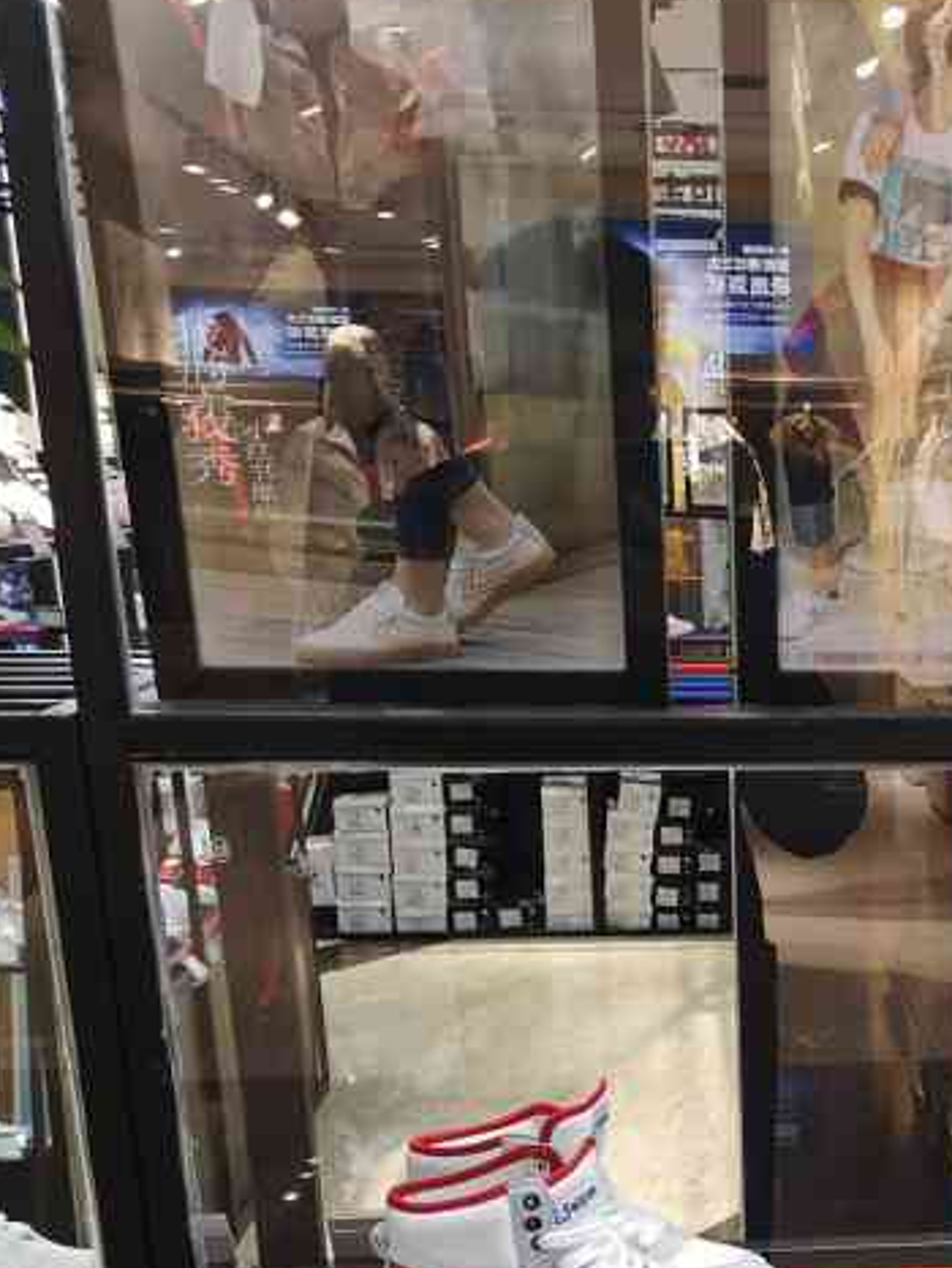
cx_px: 938
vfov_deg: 33.3
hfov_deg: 25.8
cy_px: 1185
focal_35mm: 54
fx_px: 1978
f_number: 1.8
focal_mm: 3.95
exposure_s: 1/100
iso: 160
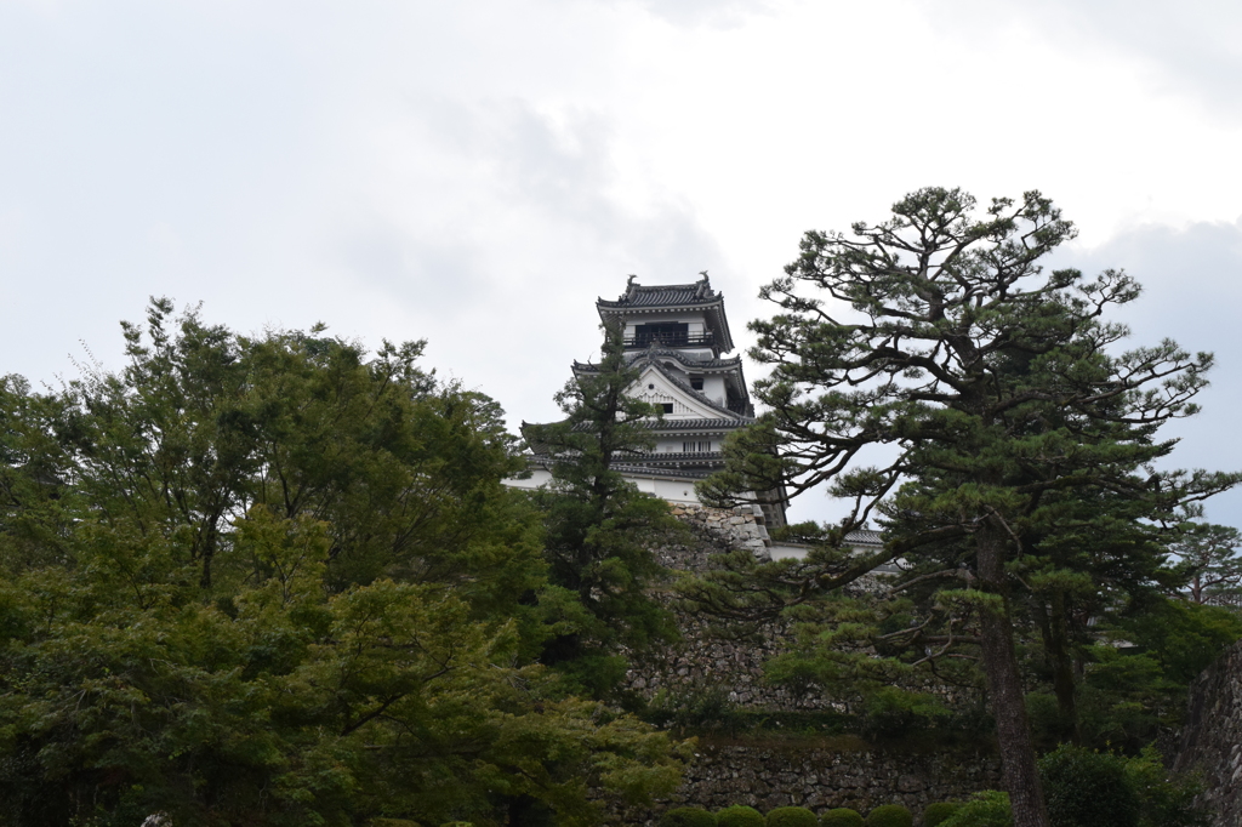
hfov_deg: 45.0
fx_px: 1500
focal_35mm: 44
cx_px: 621
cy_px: 414
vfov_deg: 30.8
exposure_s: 1/400
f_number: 10
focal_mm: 29
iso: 1600
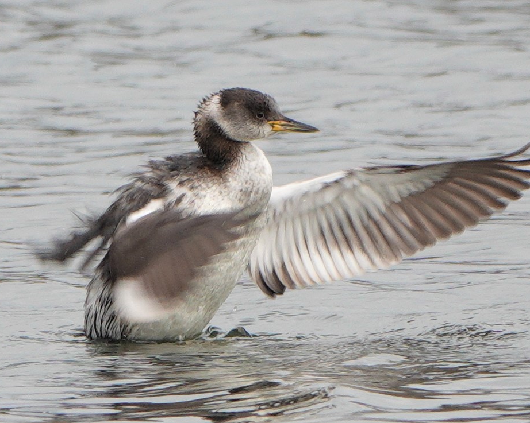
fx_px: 10616
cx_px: 284
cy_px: 212
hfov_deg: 2.9
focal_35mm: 677
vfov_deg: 2.3
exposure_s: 1/250
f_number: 4
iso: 100
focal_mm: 219.82
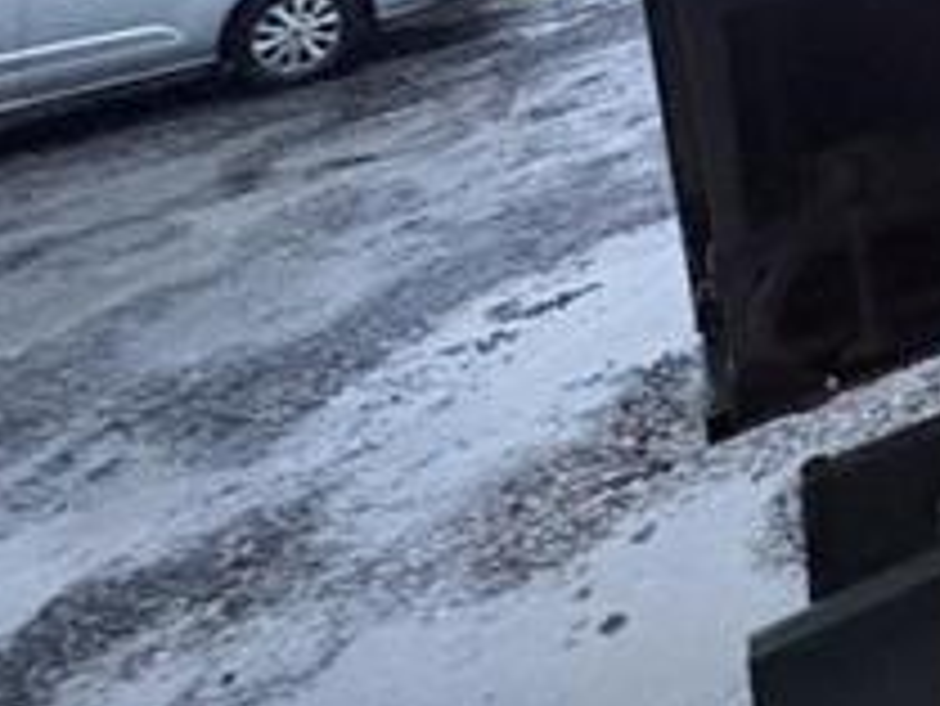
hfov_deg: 22.7
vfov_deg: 16.8
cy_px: -782
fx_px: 1630
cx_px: 1579
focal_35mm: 60
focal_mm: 2.22
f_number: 2.2
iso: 800
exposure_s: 1/25
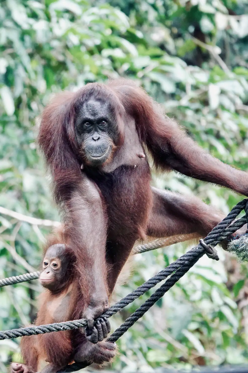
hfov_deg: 2.3
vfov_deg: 3.4
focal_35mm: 600
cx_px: 124
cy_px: 186
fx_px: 6200
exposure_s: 1/100
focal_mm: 220
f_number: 4
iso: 800
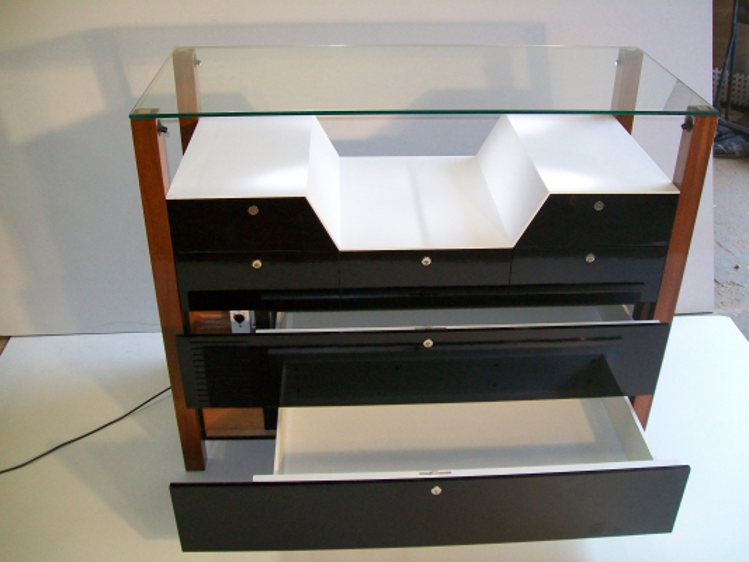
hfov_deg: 51.3
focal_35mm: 36
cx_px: 374
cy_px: 281
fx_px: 779
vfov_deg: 39.7
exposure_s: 1/125
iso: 160
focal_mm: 6
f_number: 2.7
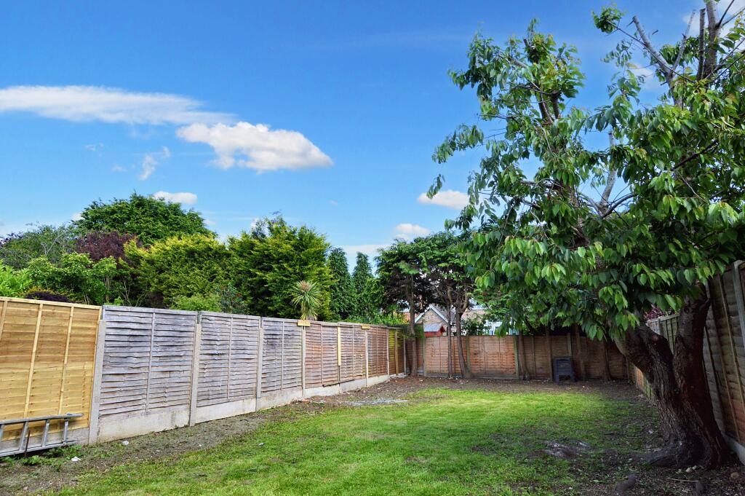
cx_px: 372
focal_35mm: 20
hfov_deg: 85.5
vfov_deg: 63.1
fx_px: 403
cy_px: 248
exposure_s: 1/250
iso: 400
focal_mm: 13
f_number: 10
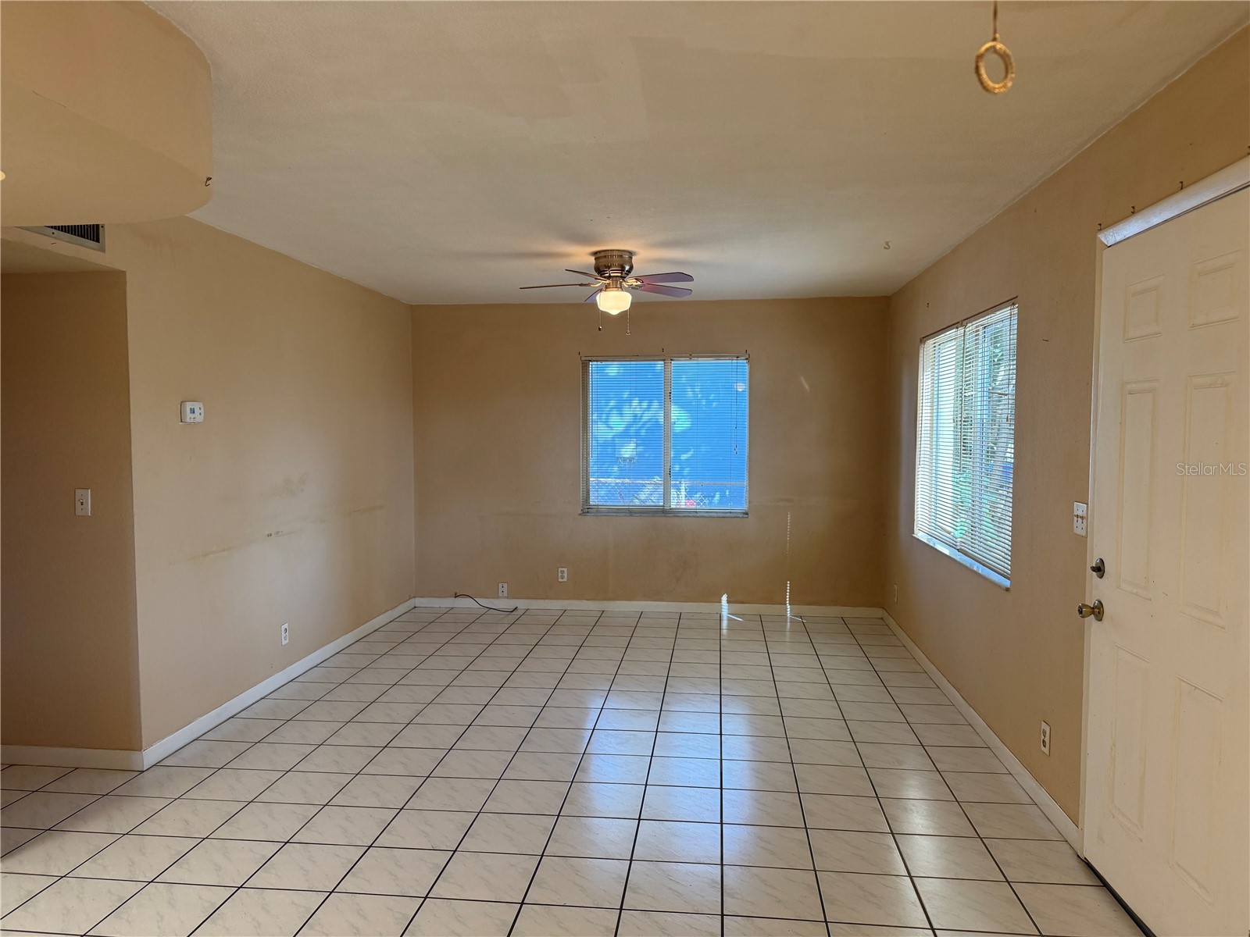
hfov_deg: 71.6
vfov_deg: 56.8
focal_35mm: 24
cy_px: 468
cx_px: 625
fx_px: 867
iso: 160
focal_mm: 6.76
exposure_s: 1/120
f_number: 1.78
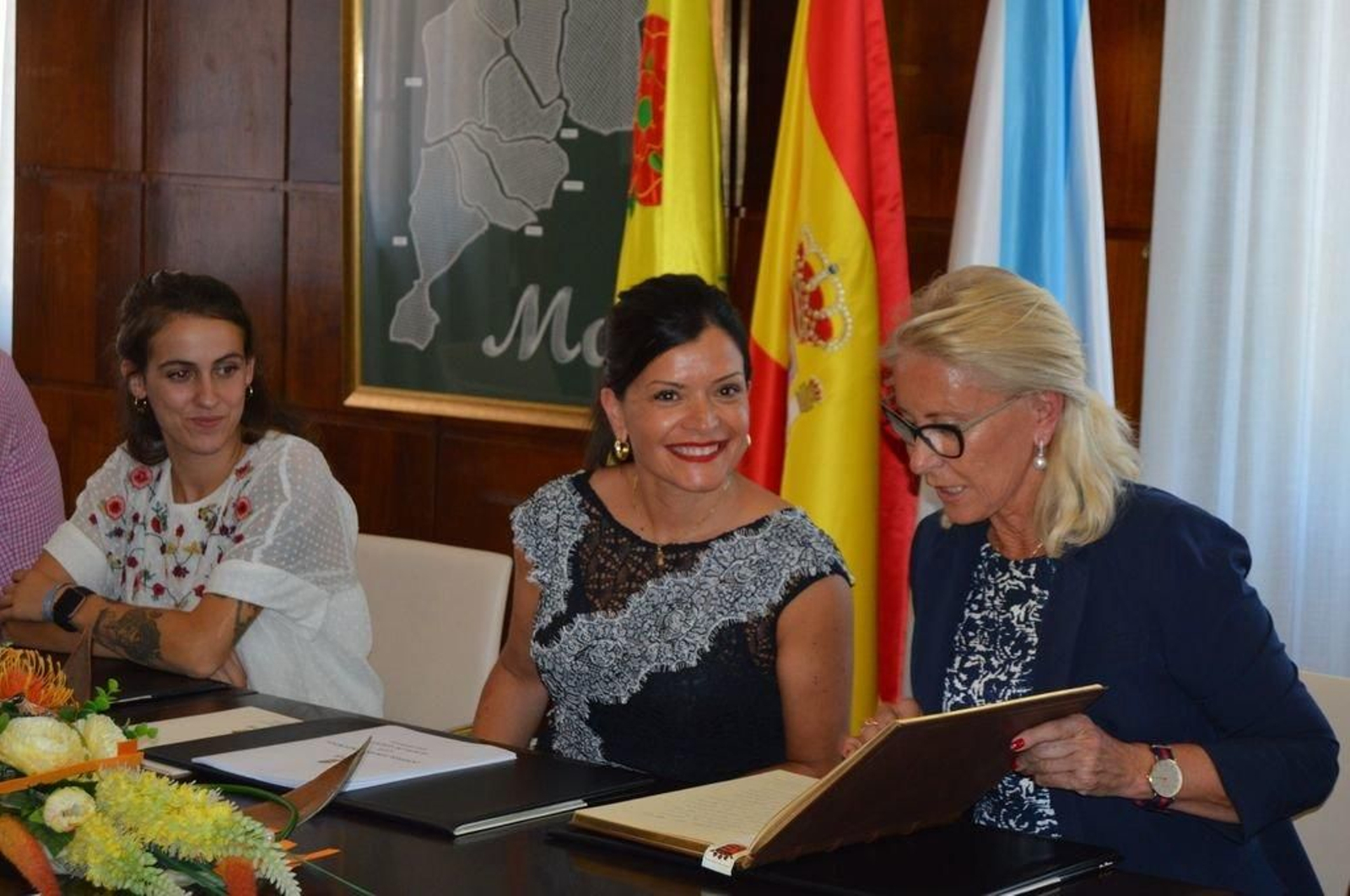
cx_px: 675
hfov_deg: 24.6
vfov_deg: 16.5
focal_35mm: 82
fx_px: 3090
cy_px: 448
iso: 800
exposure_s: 1/60
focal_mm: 55
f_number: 5.6
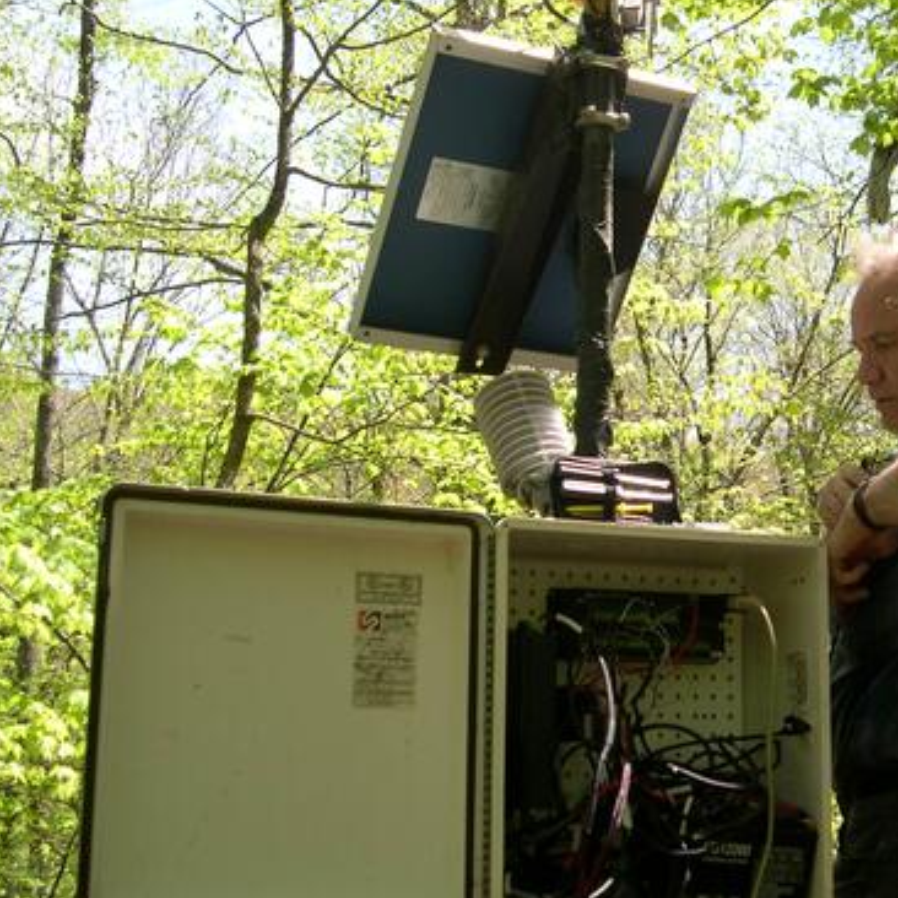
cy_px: 373
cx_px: 709
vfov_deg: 31.0
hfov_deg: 30.4
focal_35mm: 55
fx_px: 1614
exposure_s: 1/306
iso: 100
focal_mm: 8
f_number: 2.8
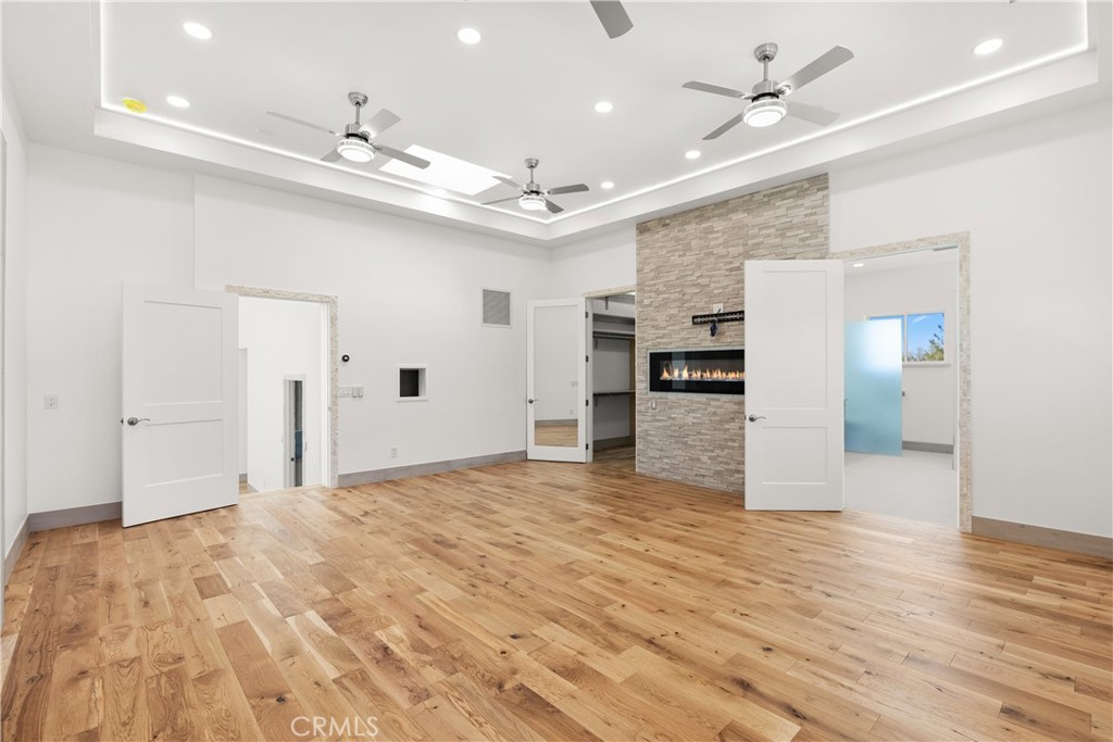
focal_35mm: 16
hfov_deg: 96.7
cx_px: 556
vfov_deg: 73.8
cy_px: 371
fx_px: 495
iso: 640
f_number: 9
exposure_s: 1/20
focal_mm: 16
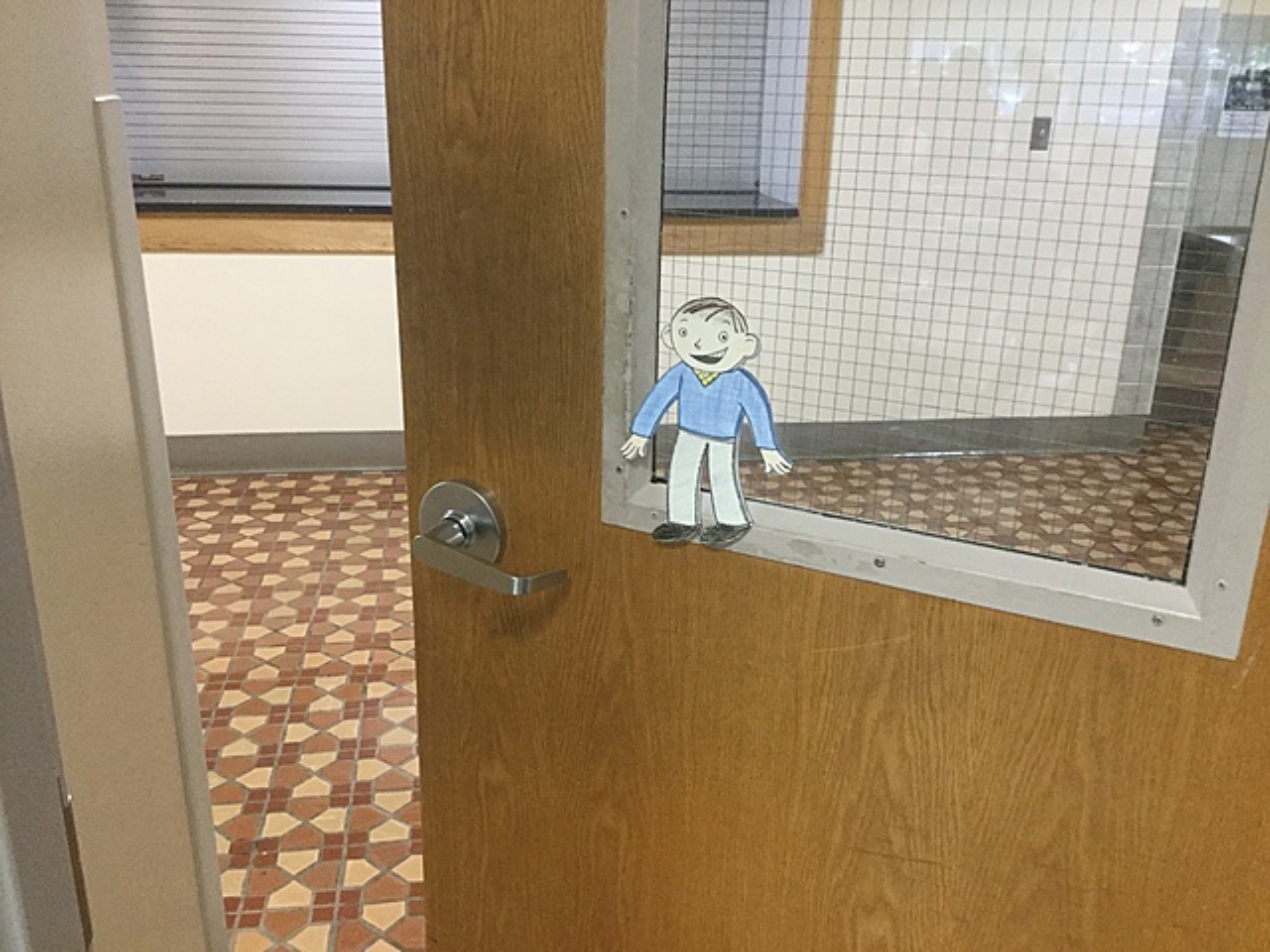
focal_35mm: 31
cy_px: 476
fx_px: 1137
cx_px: 635
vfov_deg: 45.4
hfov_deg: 58.4
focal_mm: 3.3
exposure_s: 1/30
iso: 160
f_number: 2.4
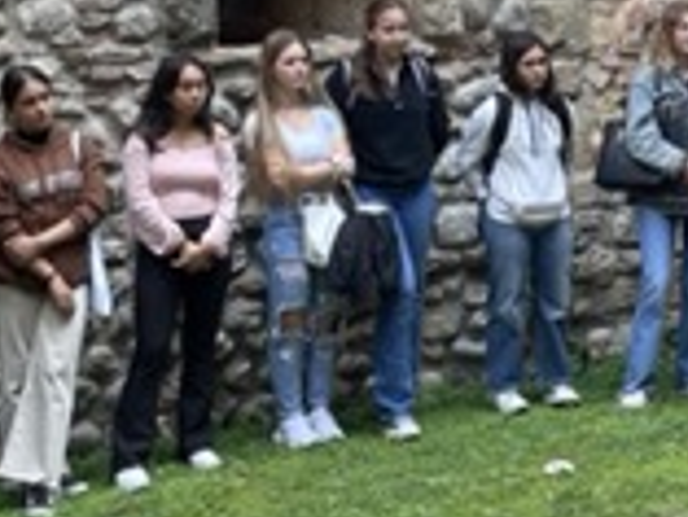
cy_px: 44
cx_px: 771
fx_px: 2108
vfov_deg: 13.8
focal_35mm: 106
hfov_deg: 17.8
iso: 64
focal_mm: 4.2
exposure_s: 1/121
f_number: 1.6
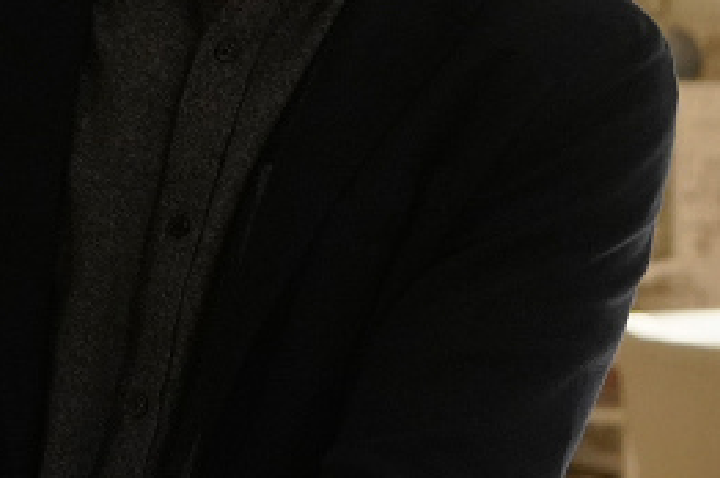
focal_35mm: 211
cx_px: 841
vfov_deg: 6.5
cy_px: 258
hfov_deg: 9.6
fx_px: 4215
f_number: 4
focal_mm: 46
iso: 4000
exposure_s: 1/80
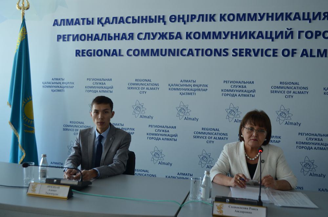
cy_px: 108
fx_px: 327
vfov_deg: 36.7
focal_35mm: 36
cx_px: 164
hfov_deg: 53.2
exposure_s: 1/80
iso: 400
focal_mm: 24
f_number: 4.5
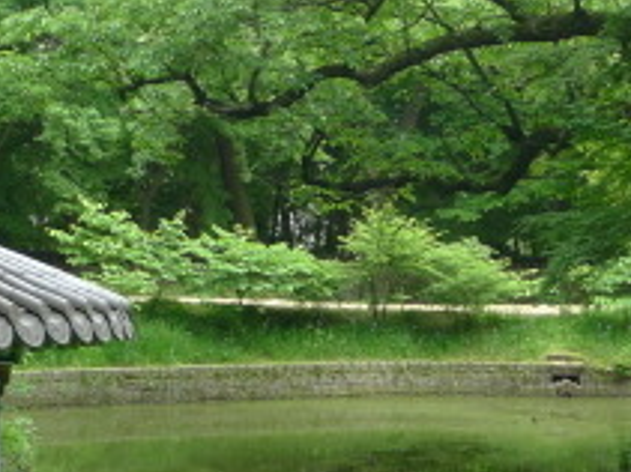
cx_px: 314
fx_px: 2478
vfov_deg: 10.8
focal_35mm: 136
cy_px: 491
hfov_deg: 14.5
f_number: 2.5
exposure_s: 1/100
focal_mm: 8.8
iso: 100
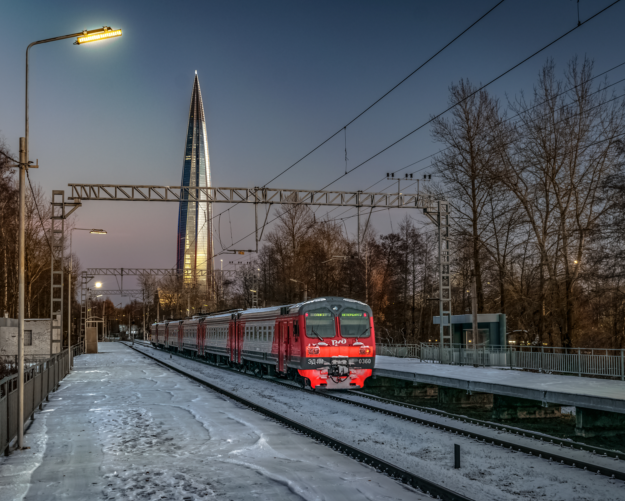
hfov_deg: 36.6
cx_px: 297
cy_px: 250
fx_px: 943
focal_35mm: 51
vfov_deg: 29.7
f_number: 8
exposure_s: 1/8
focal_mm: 30
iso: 100
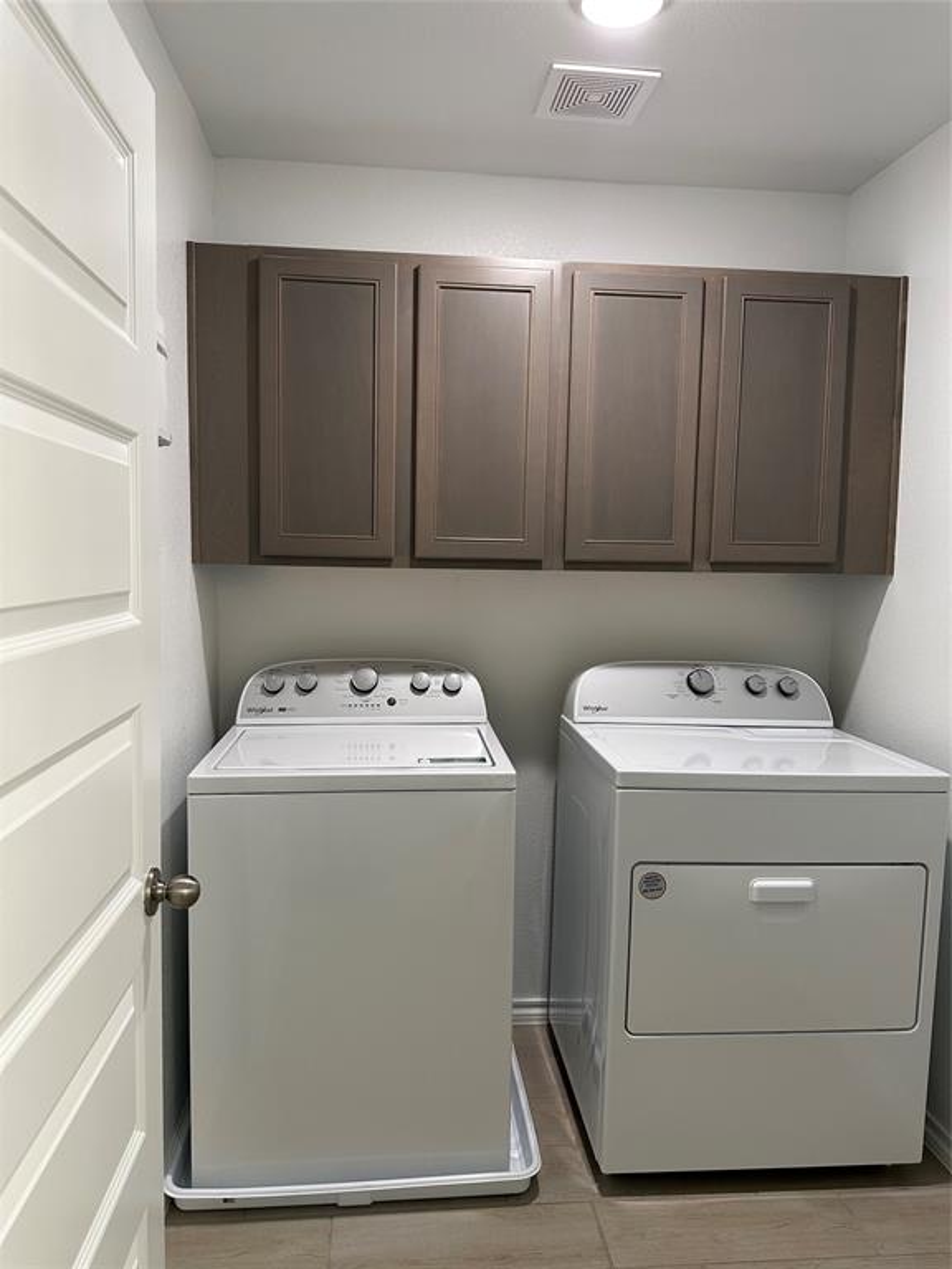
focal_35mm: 24
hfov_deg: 56.8
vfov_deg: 71.6
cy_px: 634
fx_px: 880
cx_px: 476
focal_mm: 6.86
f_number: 1.78
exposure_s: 1/60
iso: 125
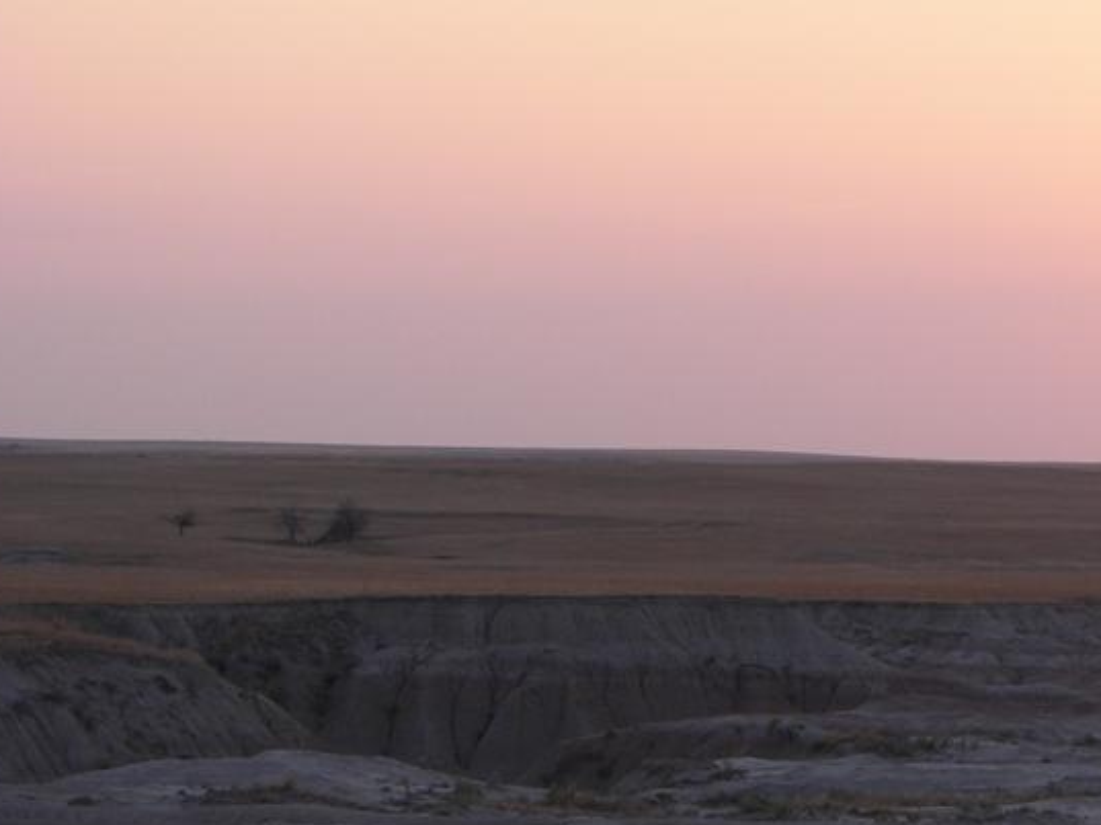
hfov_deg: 10.5
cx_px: 986
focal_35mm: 187
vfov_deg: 7.9
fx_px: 5944
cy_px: 507
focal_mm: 16.3
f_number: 3.2
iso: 64
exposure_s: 1/160
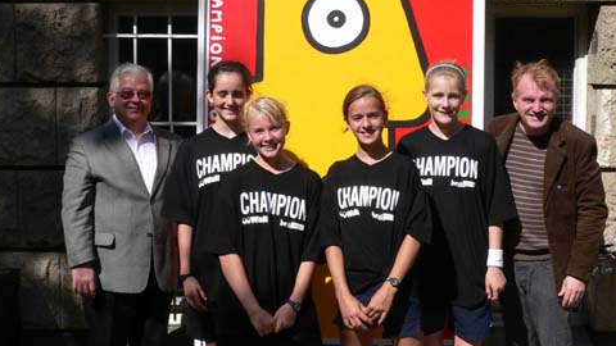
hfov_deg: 35.4
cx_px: 305
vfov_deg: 20.4
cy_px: 159
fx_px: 964
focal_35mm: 59
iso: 80
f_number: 5.2
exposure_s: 1/500
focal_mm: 6.7
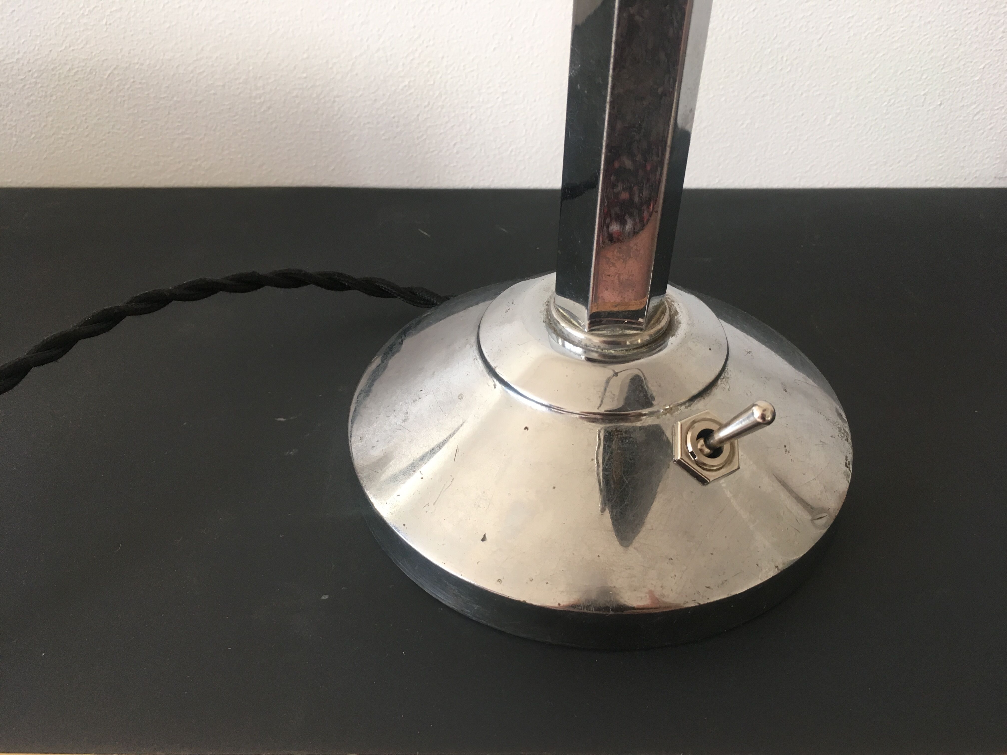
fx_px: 844
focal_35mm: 29
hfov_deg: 61.7
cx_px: 504
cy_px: 378
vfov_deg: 48.2
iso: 50
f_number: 2.2
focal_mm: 4.15
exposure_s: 1/33
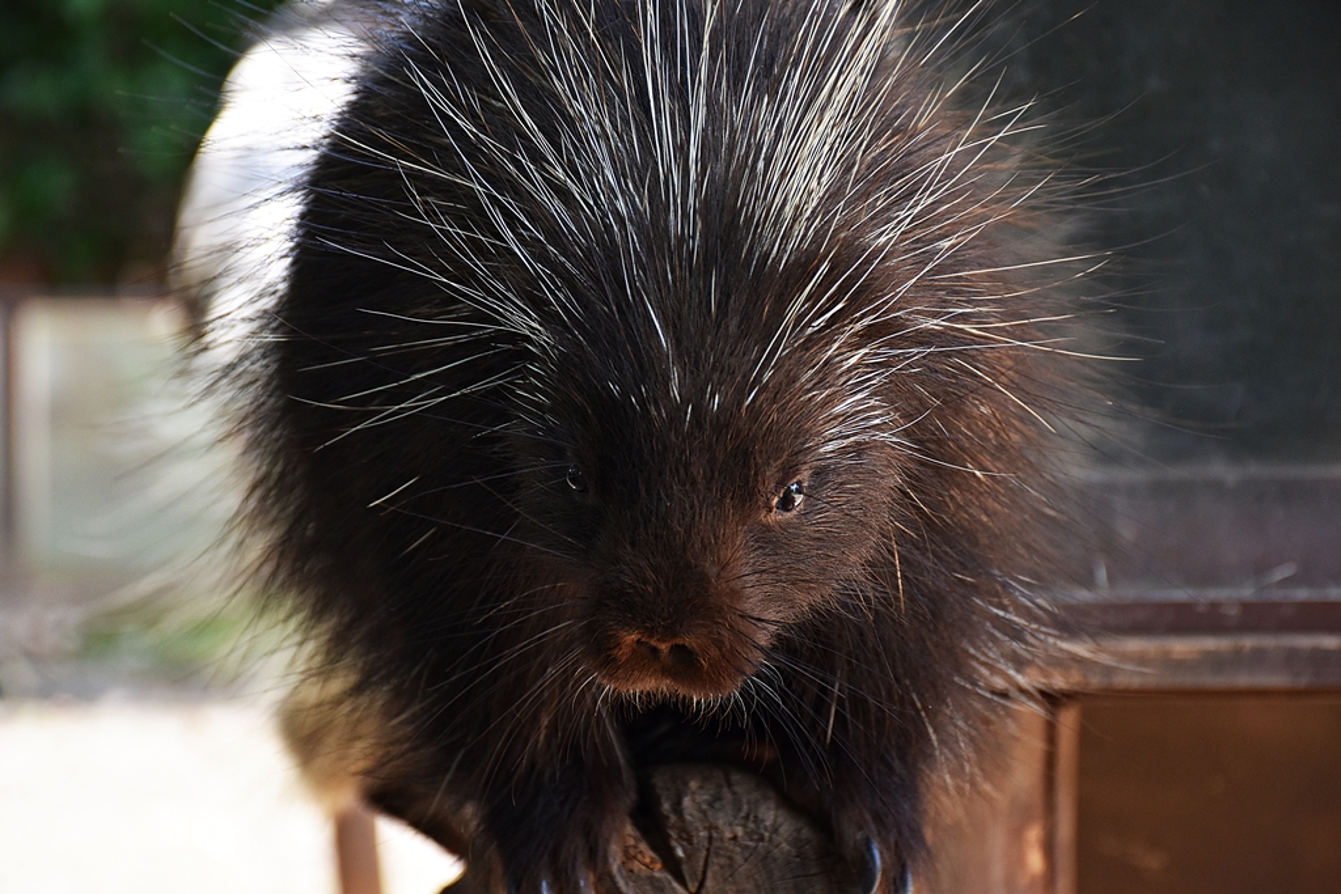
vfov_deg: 10.8
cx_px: 670
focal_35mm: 128
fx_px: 4750
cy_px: 447
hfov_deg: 16.1
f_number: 5.3
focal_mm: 85
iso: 560
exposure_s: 1/250
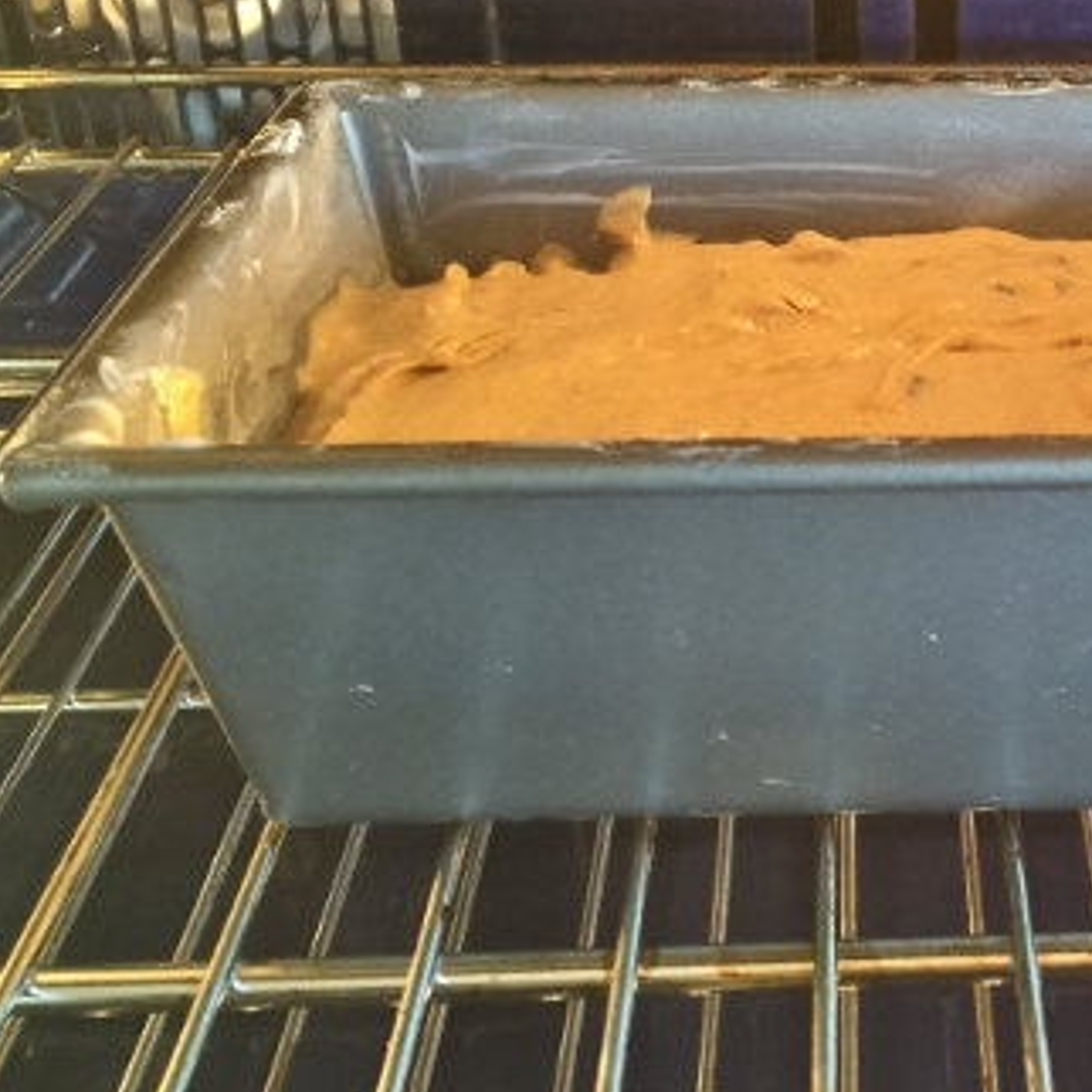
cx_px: 946
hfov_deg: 32.0
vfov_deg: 33.0
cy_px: 332
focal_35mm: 51
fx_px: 1820
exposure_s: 1/15
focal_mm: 4.15
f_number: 2.2
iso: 80
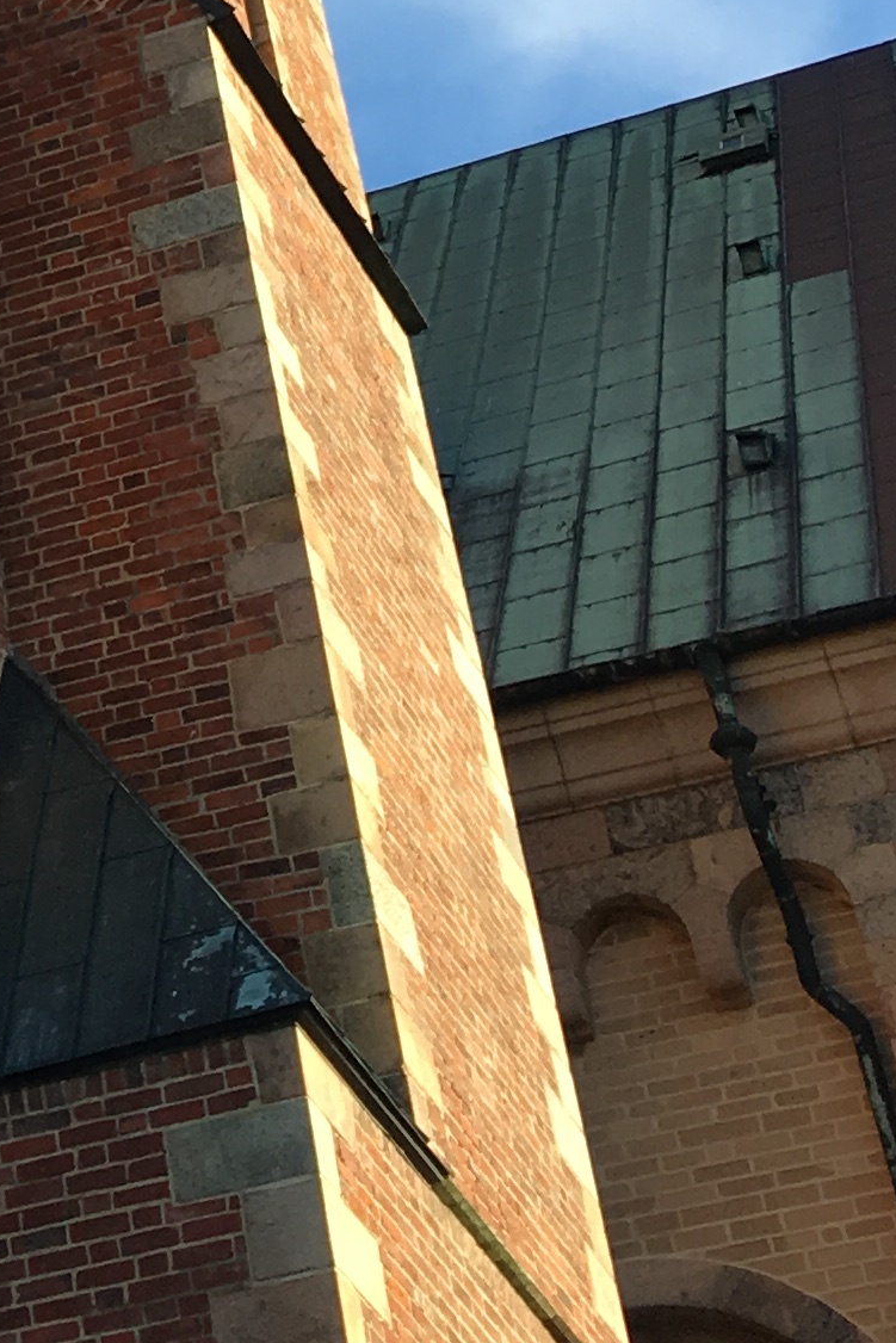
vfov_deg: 17.7
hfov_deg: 11.7
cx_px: -753
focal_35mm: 108
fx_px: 4030
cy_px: -413
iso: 25
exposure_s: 1/523
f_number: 2.2
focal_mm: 4.15
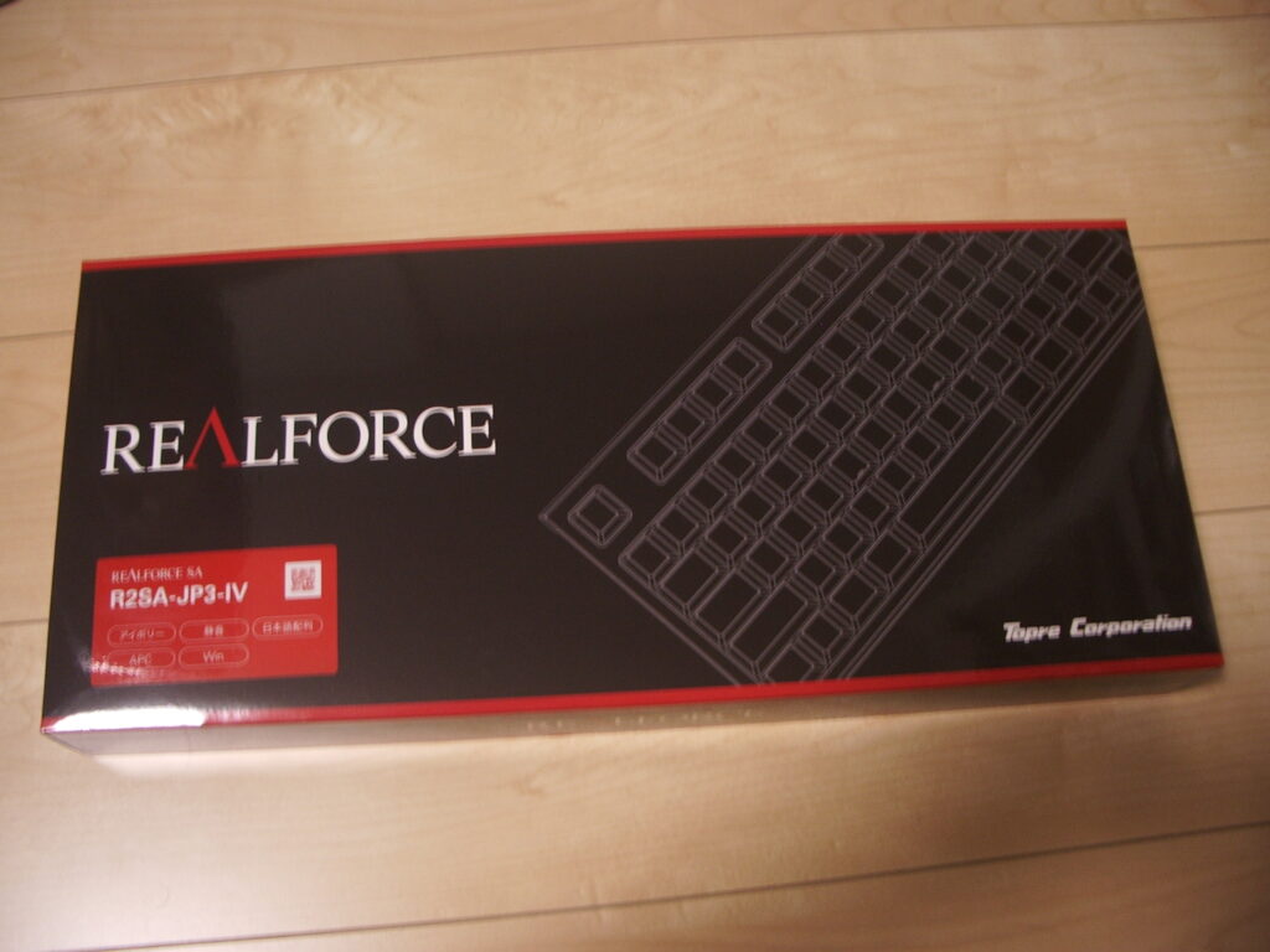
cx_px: 635
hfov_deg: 52.6
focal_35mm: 35
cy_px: 476
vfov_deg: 40.7
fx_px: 1284
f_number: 2.6
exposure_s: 1/8
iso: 100
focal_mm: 5.8
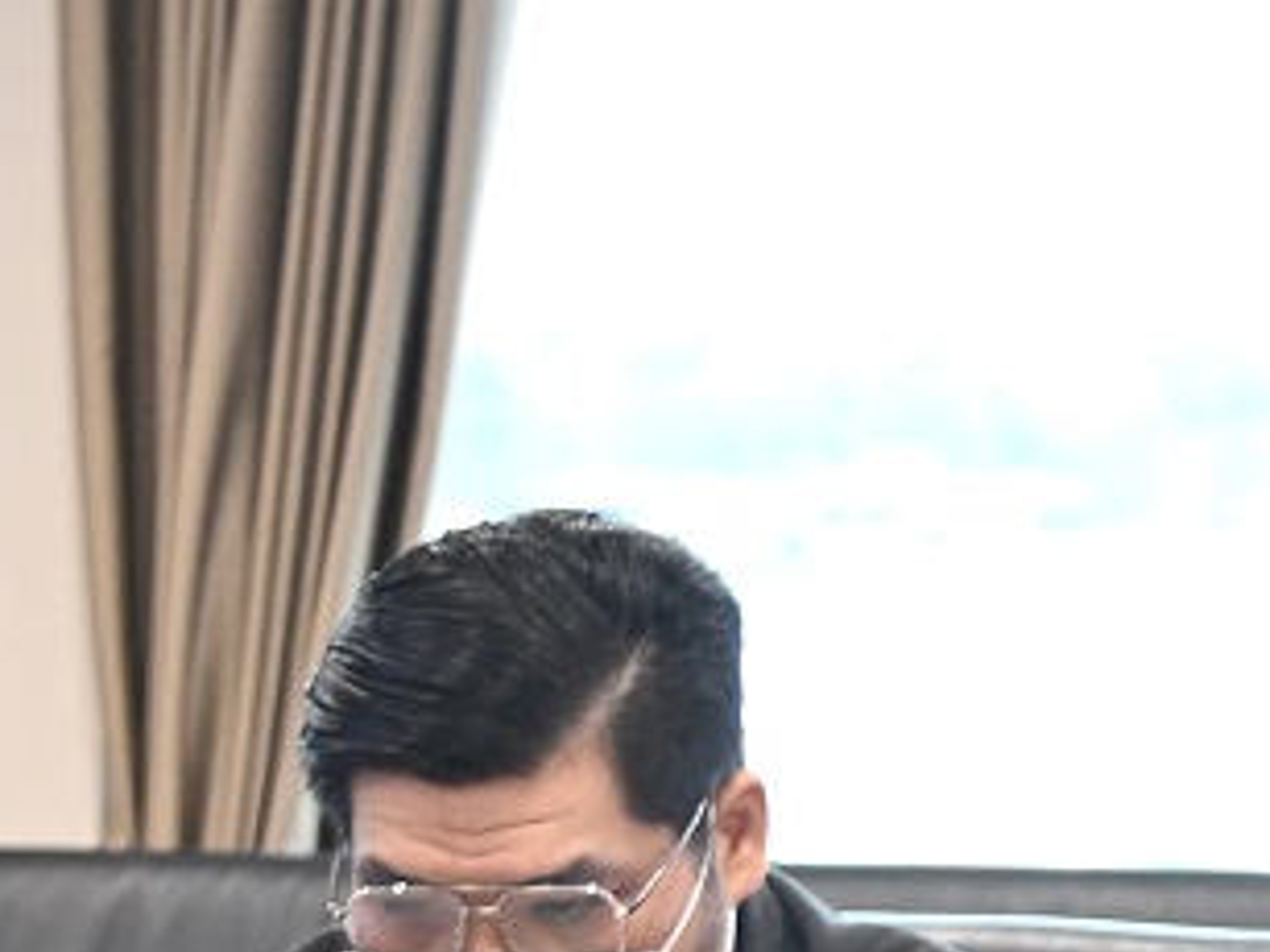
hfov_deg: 8.4
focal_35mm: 227
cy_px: 493
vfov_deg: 6.5
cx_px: 2288
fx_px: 8325
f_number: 4
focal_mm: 48
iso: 3200
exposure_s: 1/125
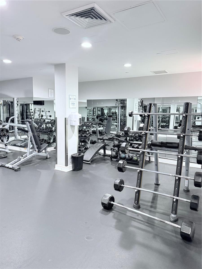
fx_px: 187
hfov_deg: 56.8
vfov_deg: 71.6
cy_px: 134
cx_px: 101
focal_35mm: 24
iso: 640
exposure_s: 1/60
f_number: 1.78
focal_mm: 6.76
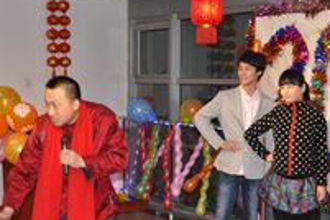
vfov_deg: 18.1
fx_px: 687
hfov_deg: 26.8
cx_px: 223
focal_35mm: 75
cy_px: 155
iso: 400
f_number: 3.8
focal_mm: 24
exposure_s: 1/60
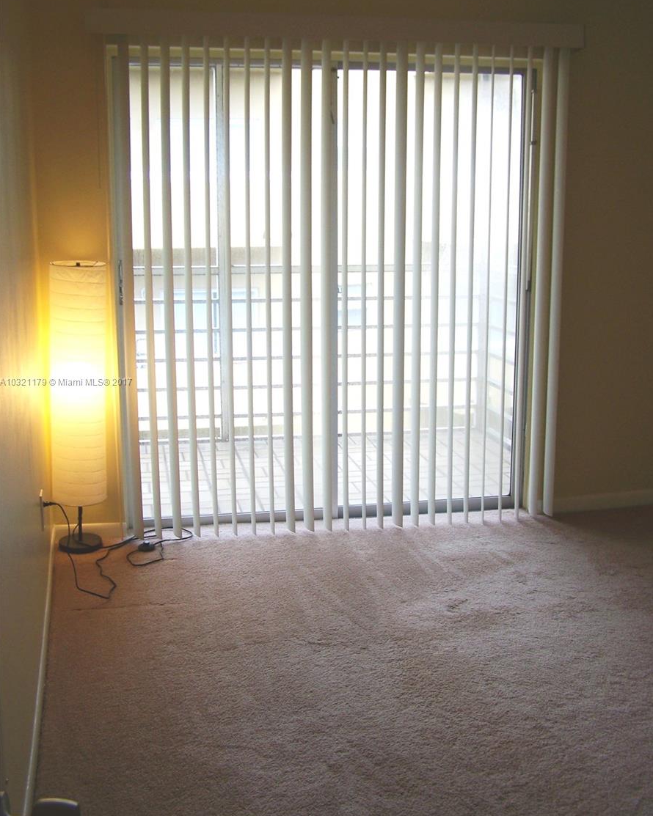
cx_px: 327
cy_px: 382
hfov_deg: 37.3
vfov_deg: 45.8
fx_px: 967
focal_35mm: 40
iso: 64
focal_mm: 6.3
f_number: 2.8
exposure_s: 1/60
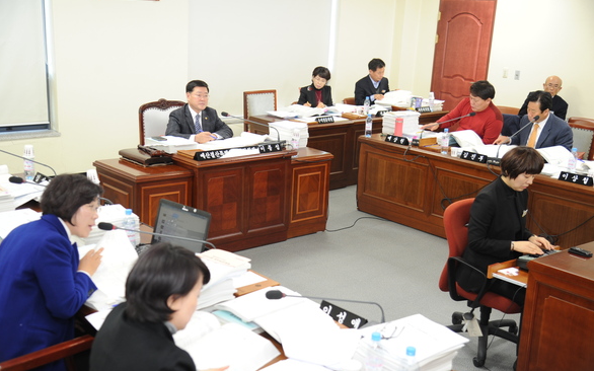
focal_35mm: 48
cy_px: 187
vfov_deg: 26.9
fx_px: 777
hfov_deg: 41.8
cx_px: 295
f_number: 4
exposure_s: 1/100
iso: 800
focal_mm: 46
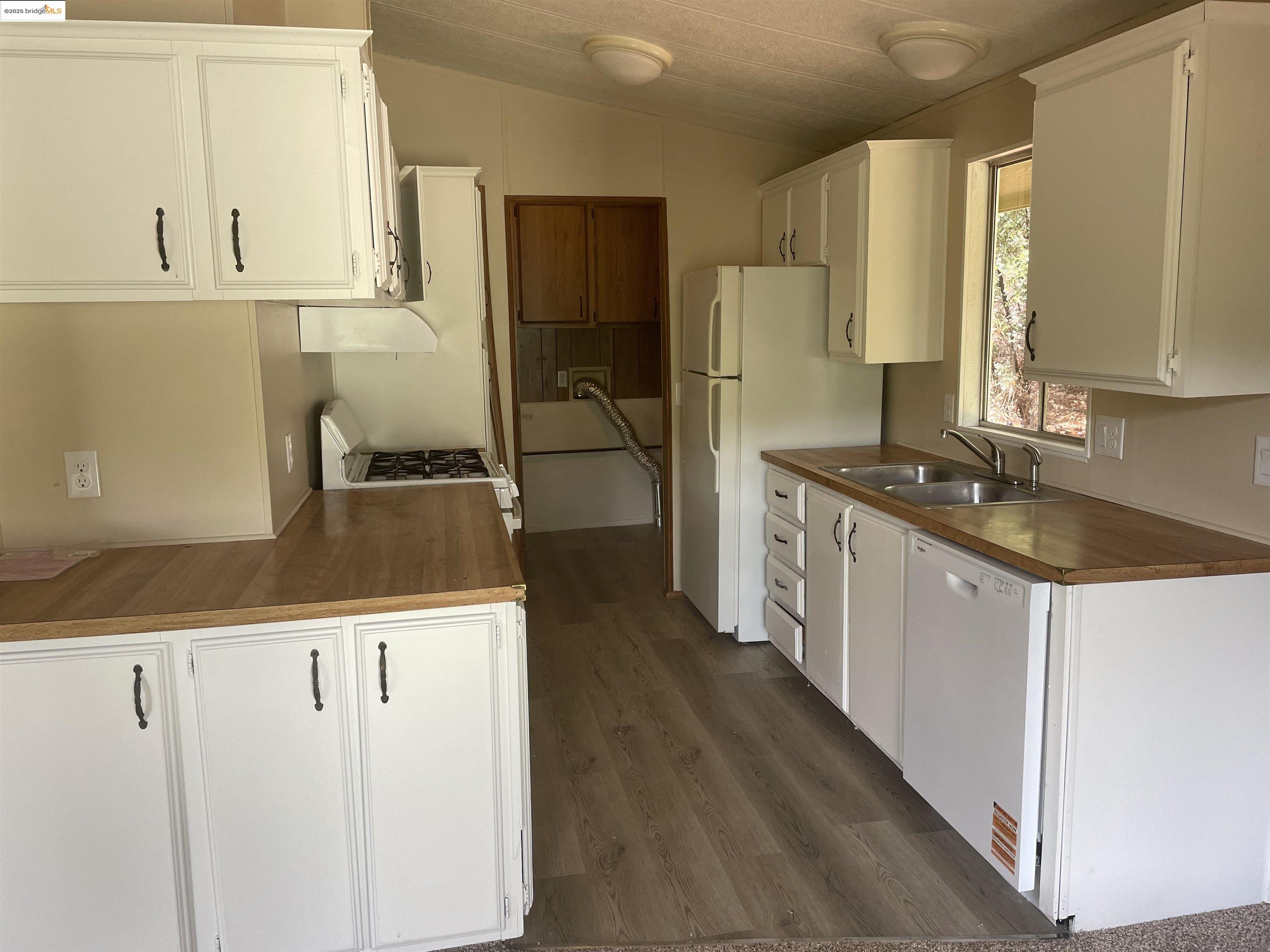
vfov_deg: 53.1
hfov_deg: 67.3
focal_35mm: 26
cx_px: 635
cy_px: 476
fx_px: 954
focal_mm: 4.2
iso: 100
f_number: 1.6
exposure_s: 1/121
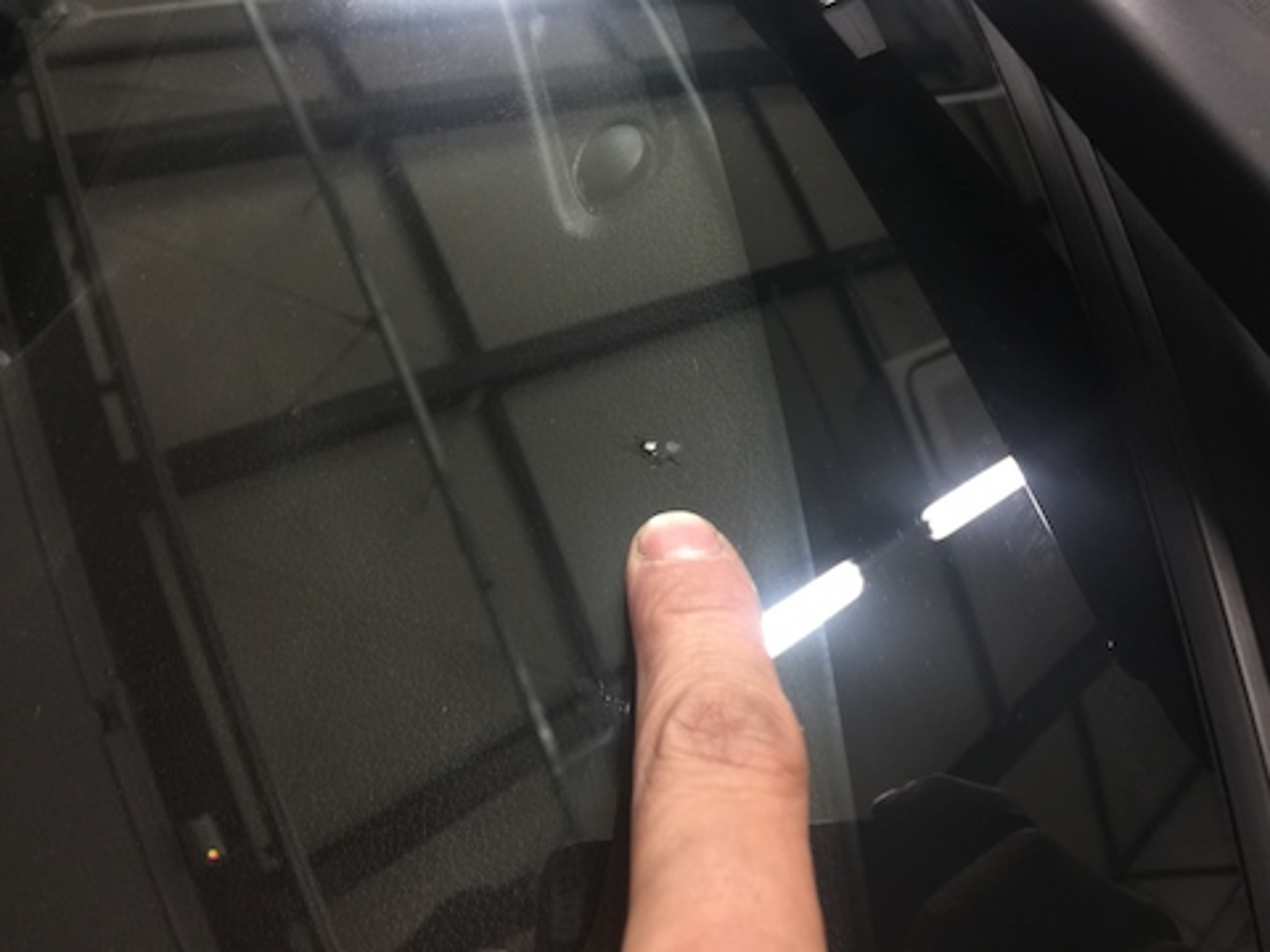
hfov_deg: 61.7
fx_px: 1064
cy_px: 476
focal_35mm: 29
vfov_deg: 48.2
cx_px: 635
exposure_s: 1/4
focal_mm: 4.15
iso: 64
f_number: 2.2
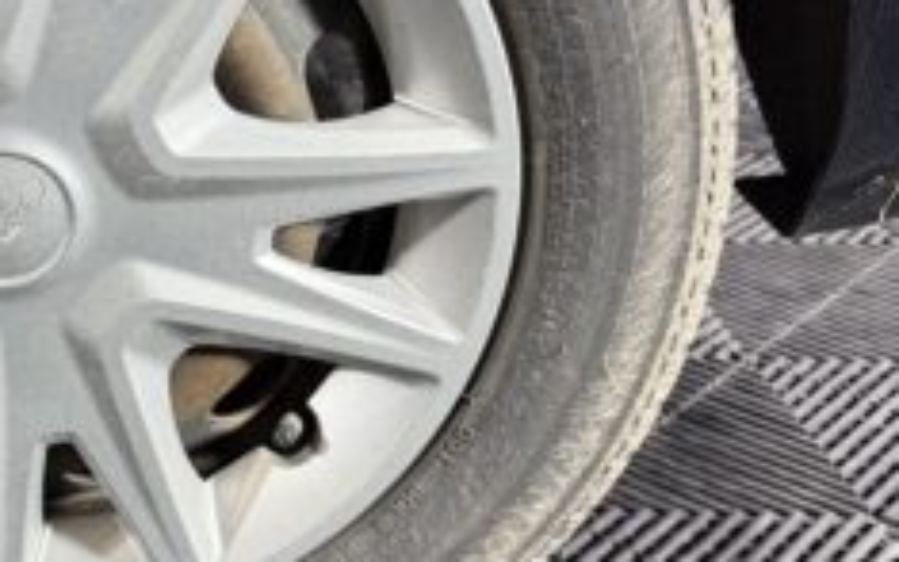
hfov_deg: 28.6
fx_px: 1642
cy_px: 178
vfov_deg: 19.4
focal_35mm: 67
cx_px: -11
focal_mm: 6.76
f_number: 1.78
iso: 400
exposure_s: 1/50
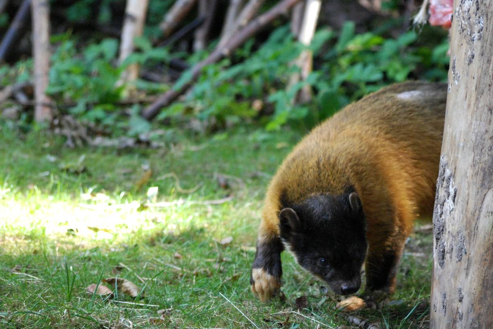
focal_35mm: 293
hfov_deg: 7.0
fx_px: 4012
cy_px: 212
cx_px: 283
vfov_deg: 4.7
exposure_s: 1/250
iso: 1600
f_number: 4.5
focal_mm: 150
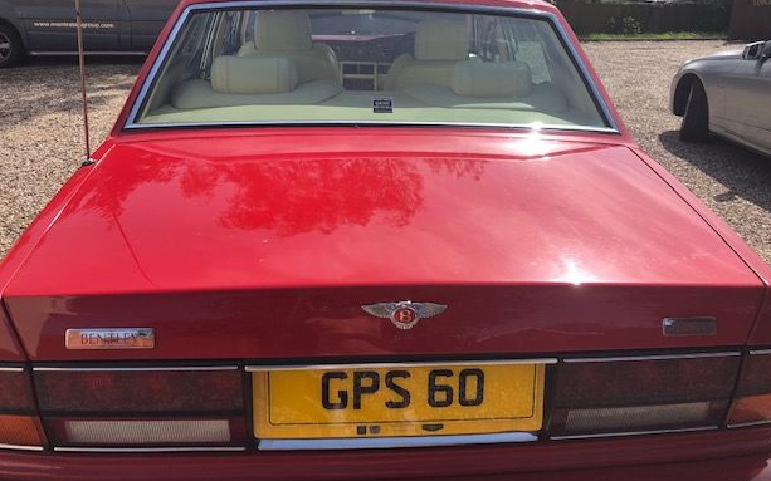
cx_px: 394
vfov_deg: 40.4
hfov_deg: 61.2
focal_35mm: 31
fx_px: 651
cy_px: 187
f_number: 1.8
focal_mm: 3.99
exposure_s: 1/1453
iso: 20
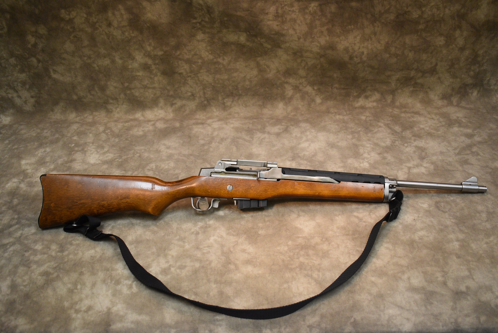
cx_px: 249
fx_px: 498
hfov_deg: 53.1
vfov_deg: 36.9
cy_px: 166
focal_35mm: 36
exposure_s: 1/125
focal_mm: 24
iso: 1250
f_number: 4
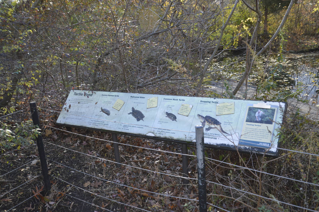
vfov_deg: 39.9
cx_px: 160
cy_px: 106
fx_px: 292
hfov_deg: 57.3
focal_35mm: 33
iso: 450
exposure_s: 1/500
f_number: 3.5
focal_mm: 22
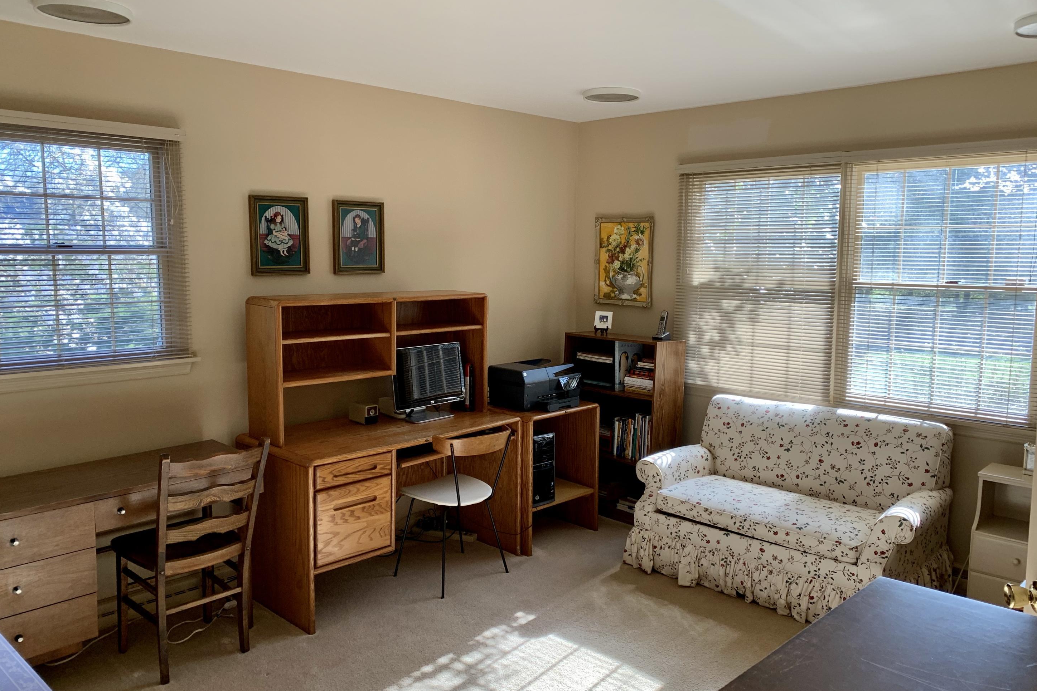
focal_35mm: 28
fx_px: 807
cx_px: 529
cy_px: 347
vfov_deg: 46.4
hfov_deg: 65.5
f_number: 1.8
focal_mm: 4.25
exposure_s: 1/121
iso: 64
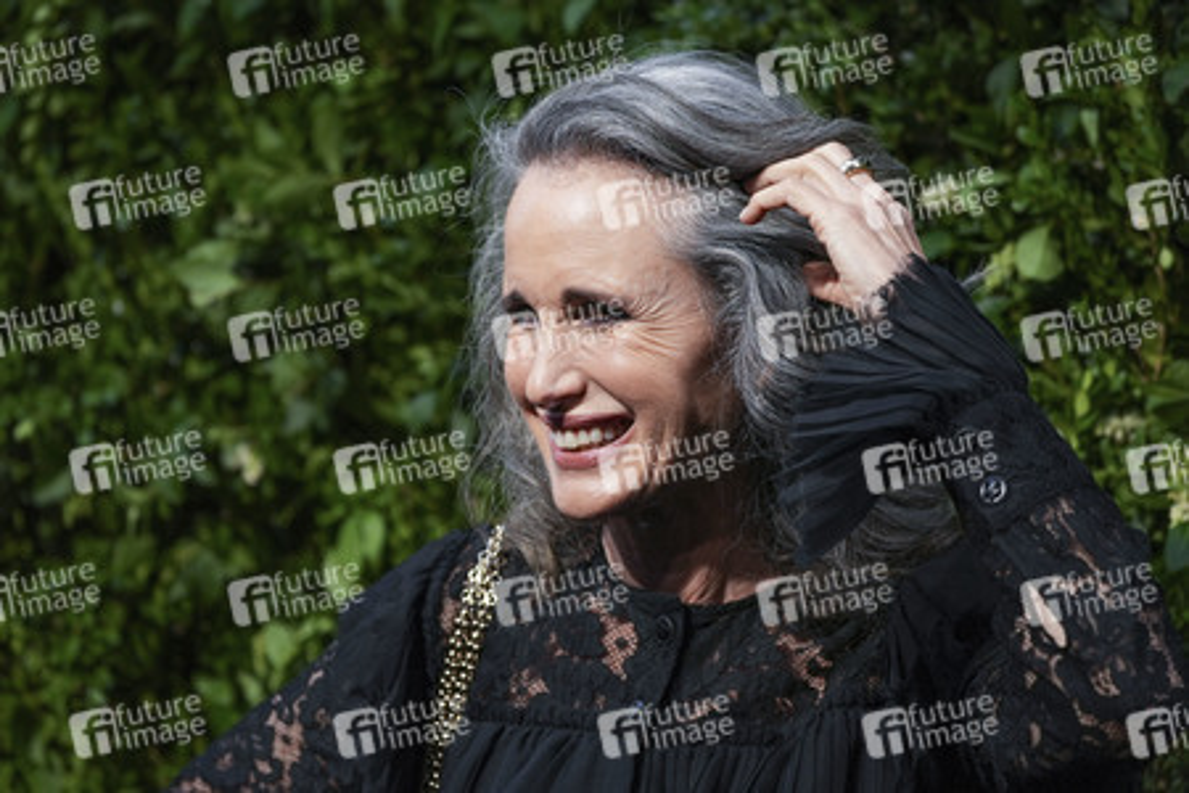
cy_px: 396
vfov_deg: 9.5
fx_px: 4789
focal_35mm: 145
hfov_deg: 14.2
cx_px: 594
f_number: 5
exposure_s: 1/320
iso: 1250
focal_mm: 145
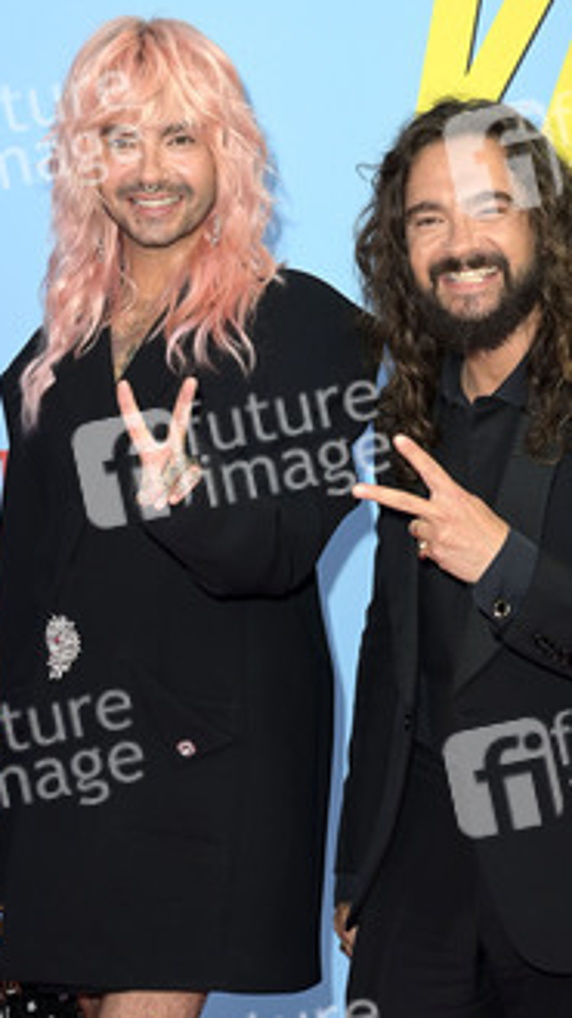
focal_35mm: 89
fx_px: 2400
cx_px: 322
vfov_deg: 23.9
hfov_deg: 13.6
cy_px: 610
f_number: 7.1
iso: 640
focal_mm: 70
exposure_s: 1/200
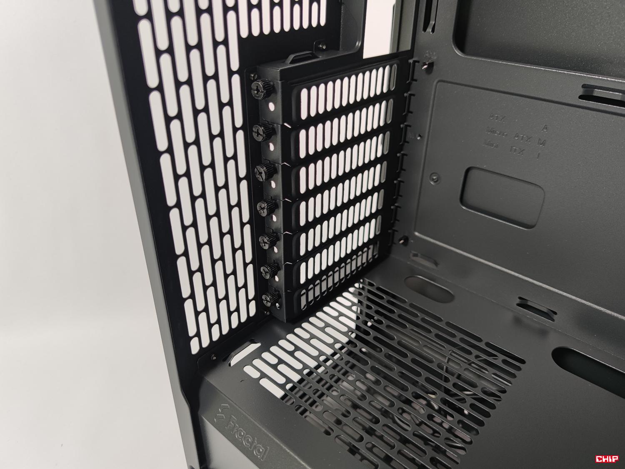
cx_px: 312
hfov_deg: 69.4
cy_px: 234
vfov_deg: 54.9
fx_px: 451
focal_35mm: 25
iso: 125
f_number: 1.85
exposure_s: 1/100
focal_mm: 6.78
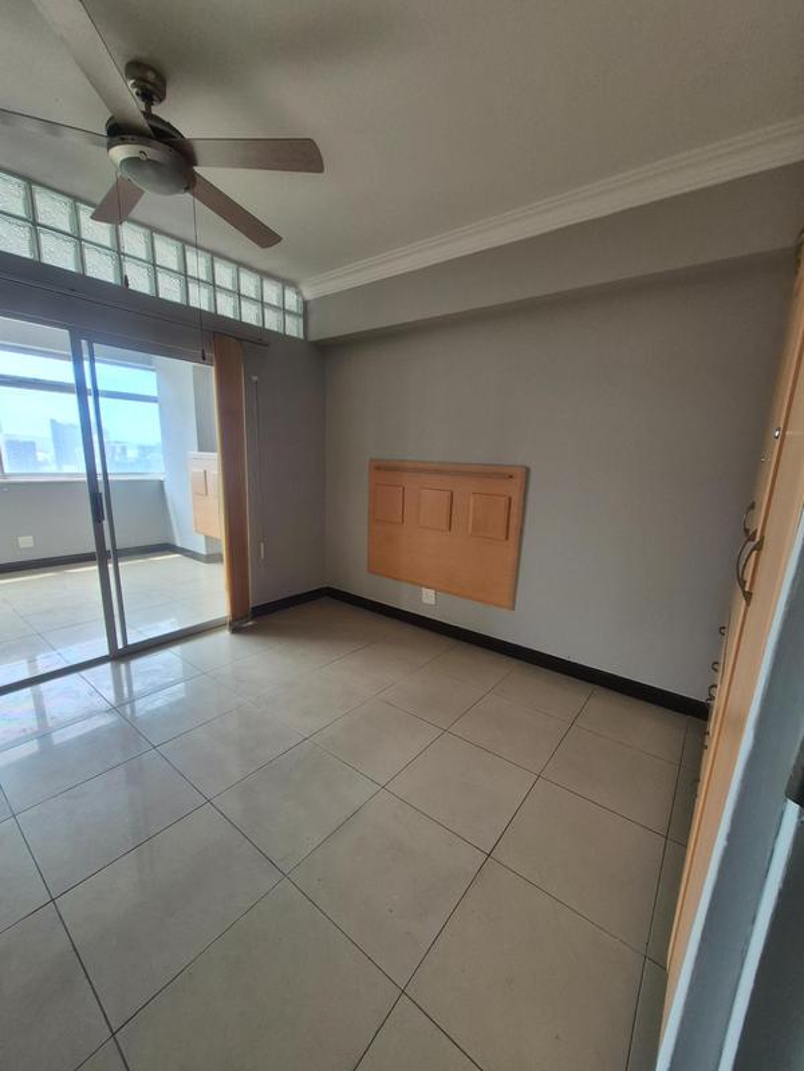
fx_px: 403
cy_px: 536
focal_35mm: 13
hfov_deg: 89.9
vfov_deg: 106.2
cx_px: 402
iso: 64
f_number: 2.2
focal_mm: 1.74
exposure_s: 1/100
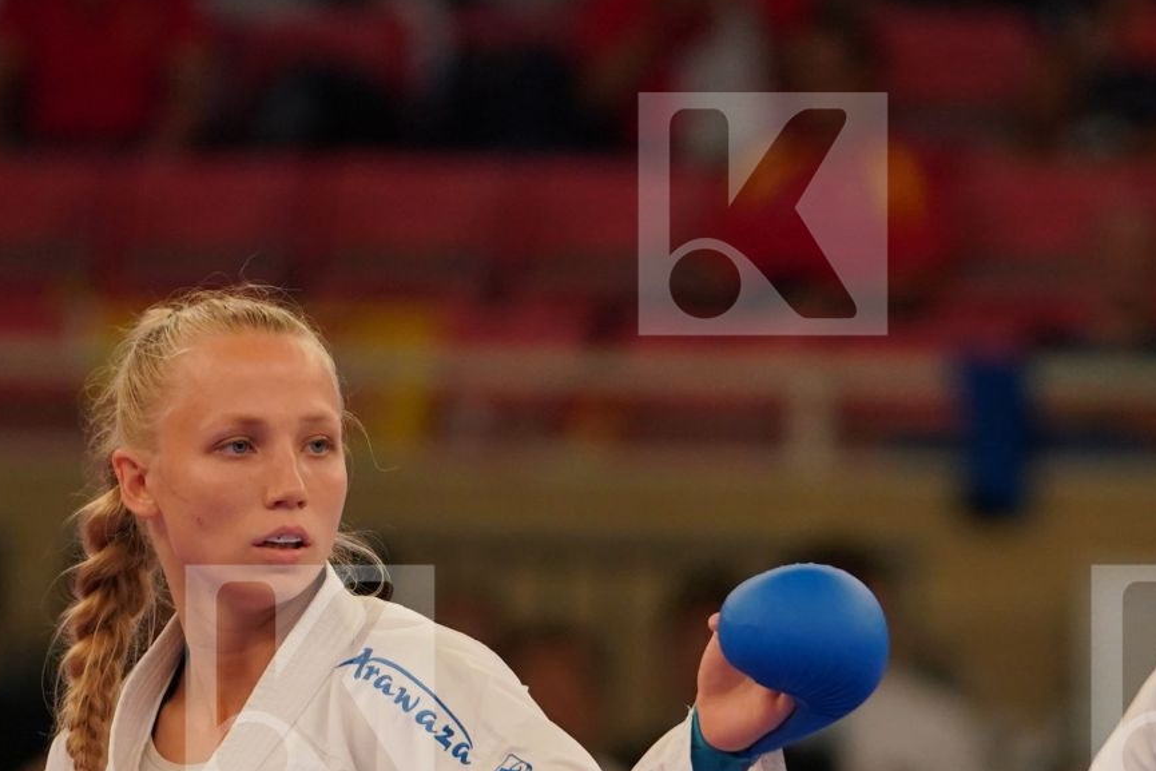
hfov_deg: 3.3
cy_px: 687
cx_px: 763
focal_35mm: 618
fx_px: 19847
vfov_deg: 2.2
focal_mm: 198
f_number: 2.8
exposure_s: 1/1000
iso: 1600
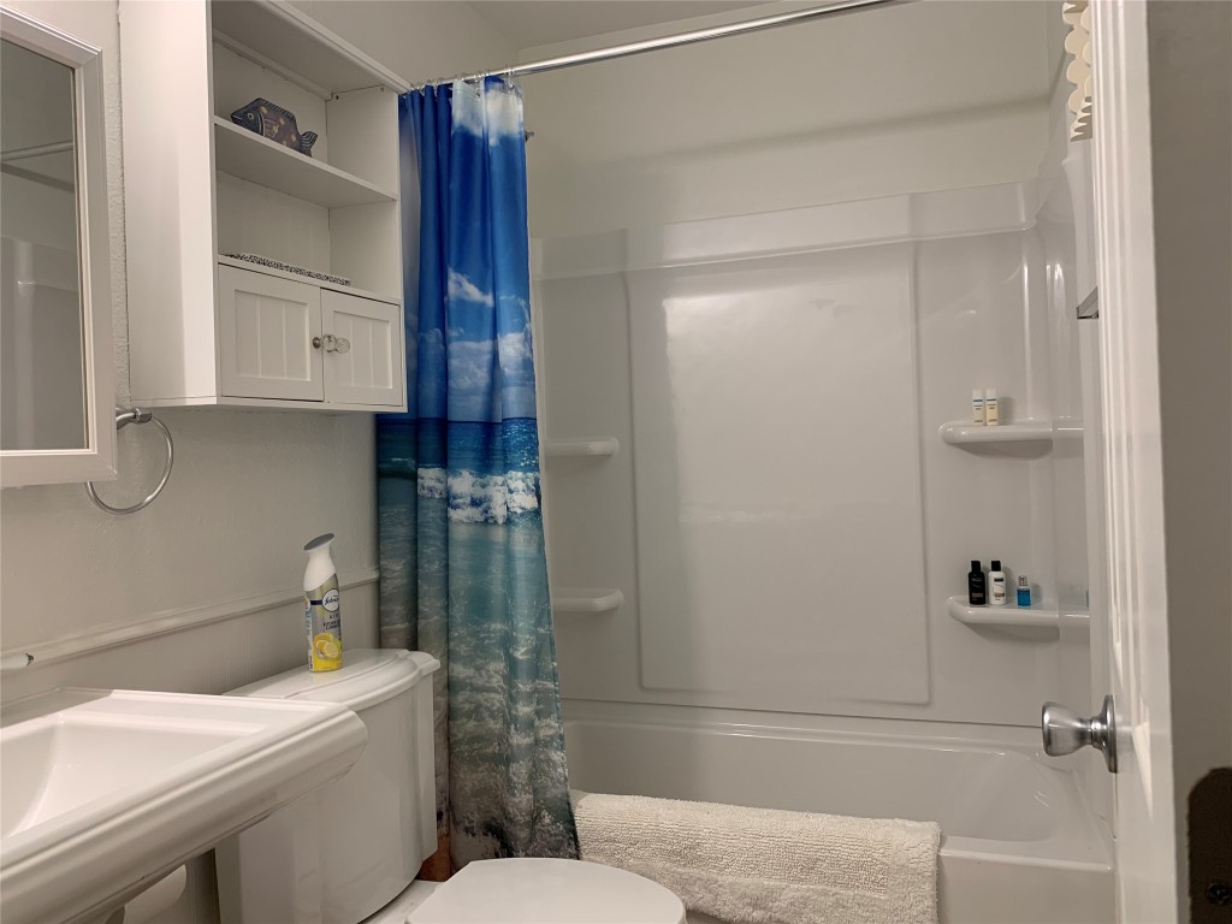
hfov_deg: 67.3
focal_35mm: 26
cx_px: 616
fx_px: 925
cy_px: 462
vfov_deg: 53.1
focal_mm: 4.25
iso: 80
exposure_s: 1/60
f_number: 1.8
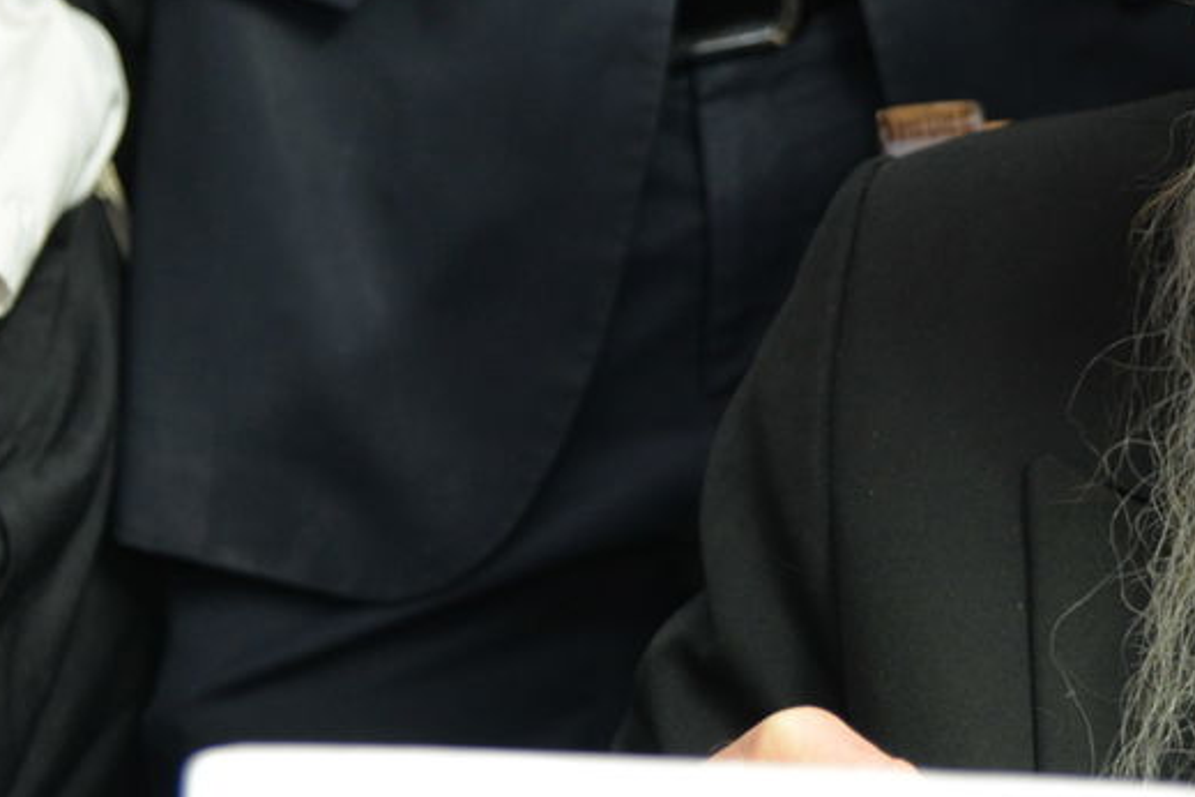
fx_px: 4116
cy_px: 51
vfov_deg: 11.0
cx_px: 1287
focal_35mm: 124
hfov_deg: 16.1
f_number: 4.2
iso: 1000
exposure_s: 1/30
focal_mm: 46
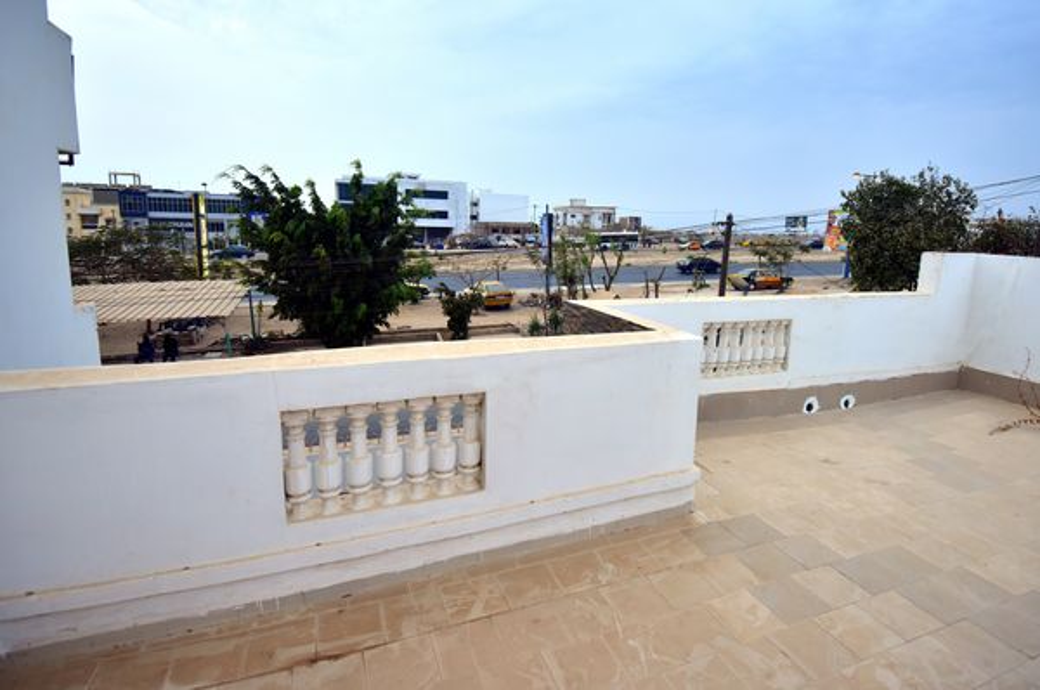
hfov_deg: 96.8
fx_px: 461
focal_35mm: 16
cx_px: 520
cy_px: 345
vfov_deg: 73.6
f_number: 4
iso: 800
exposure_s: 1/80
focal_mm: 16
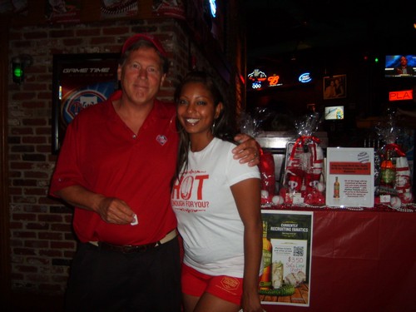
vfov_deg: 40.7
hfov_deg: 52.6
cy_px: 156
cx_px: 208
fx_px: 421
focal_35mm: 35
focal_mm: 5.8
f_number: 2.8
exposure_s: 1/45
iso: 100
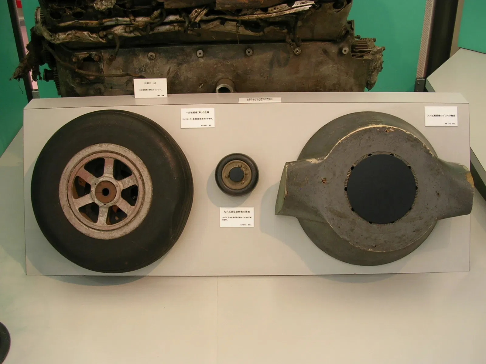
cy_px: 182
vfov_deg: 37.7
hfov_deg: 49.0
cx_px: 243
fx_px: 534
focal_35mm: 38
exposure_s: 1/19.3
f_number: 2.8
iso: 50
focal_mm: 5.8
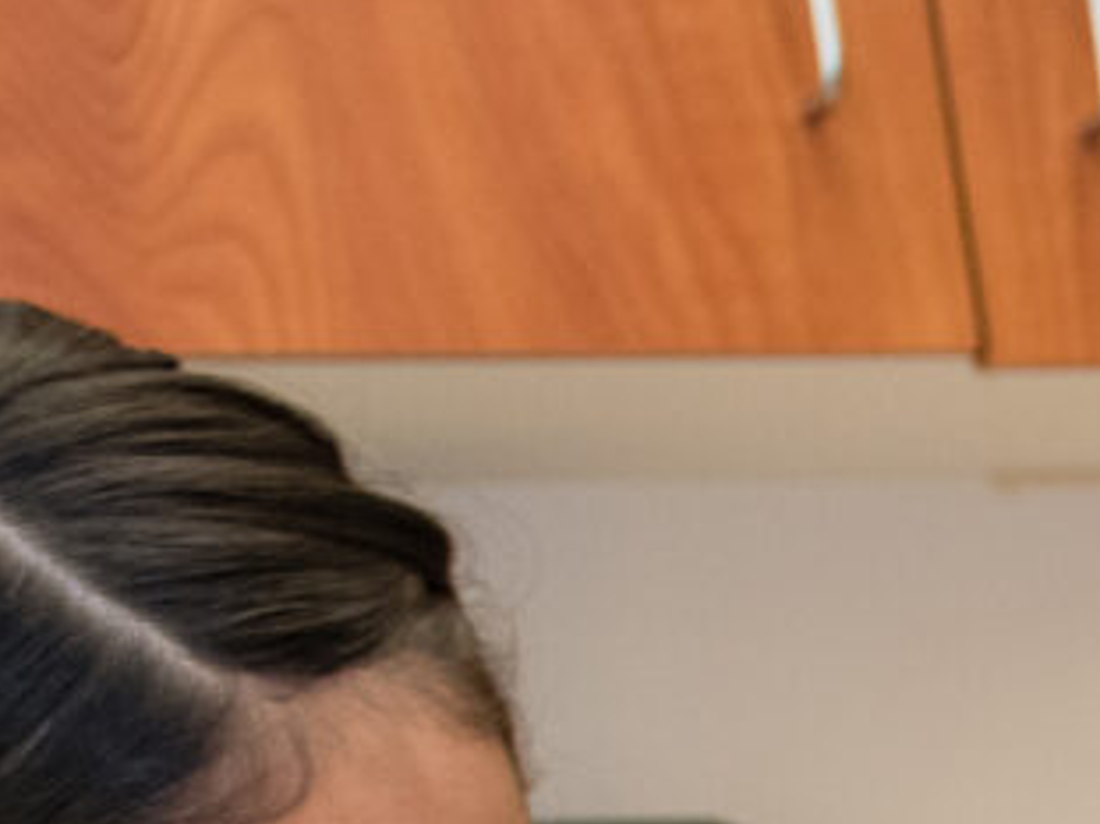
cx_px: 2653
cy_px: 2778
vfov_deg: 6.8
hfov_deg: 9.3
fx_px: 6035
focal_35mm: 190
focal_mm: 24
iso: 1000
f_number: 4
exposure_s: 1/125
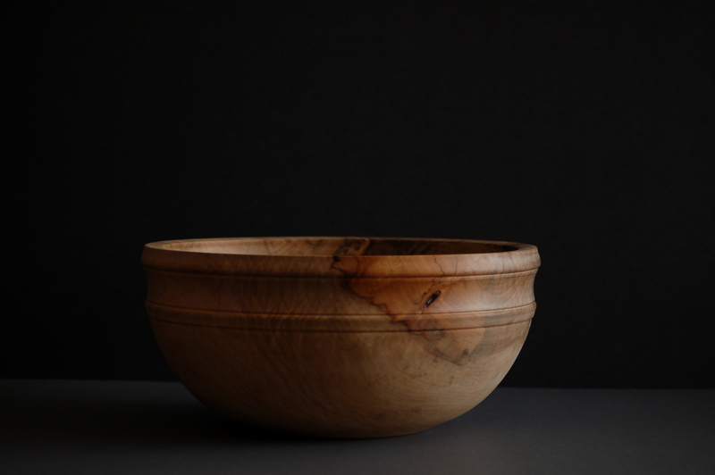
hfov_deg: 24.6
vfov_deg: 16.5
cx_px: 358
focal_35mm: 82
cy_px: 238
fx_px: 1637
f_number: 4
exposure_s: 1/30
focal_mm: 55
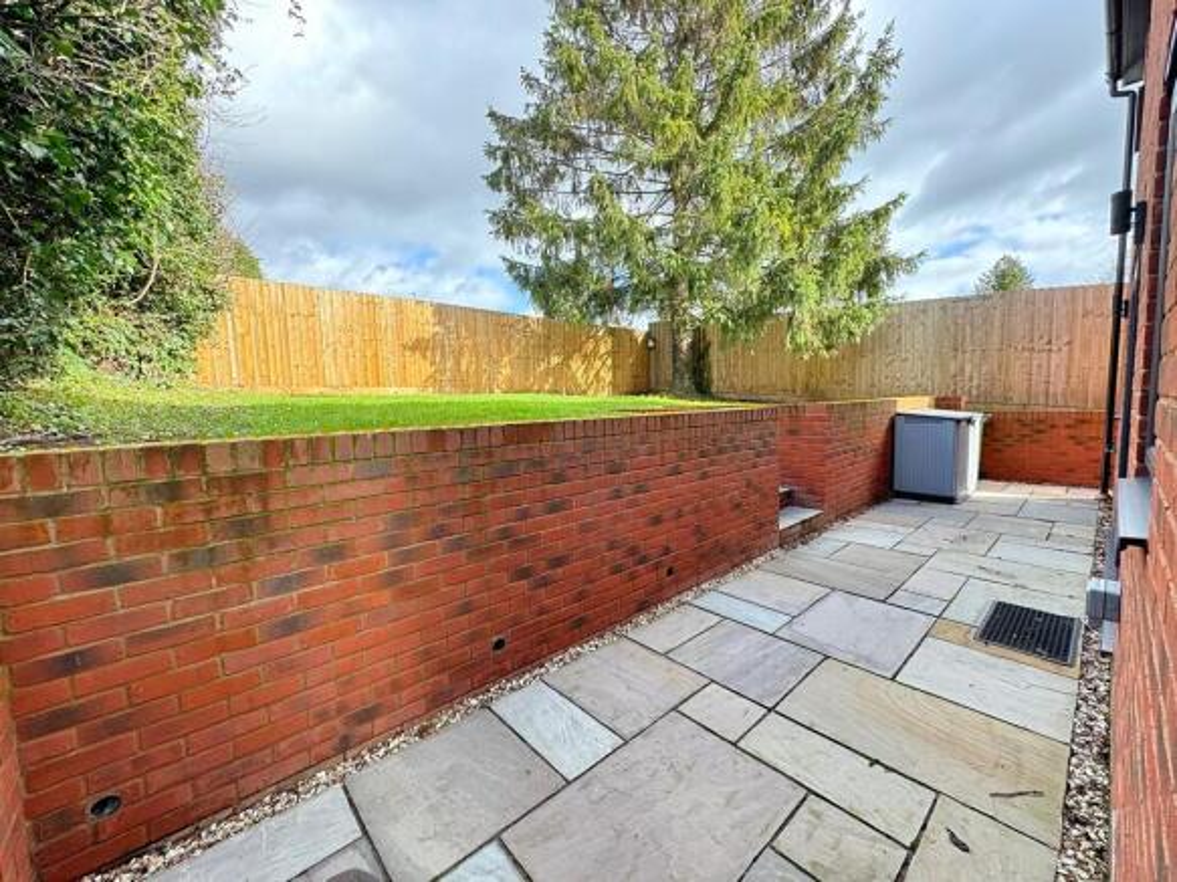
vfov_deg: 85.7
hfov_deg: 102.1
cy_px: 441
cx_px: 588
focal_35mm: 14
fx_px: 476
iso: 40
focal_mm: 2.22
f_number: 2.2
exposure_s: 1/194
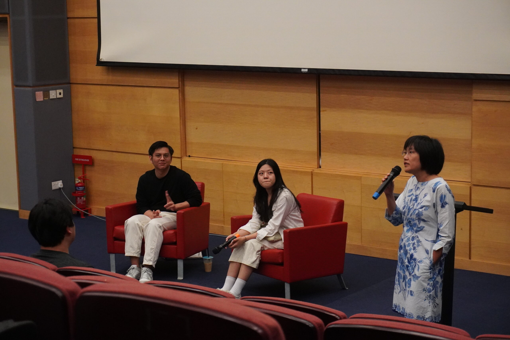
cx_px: 255
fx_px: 1062
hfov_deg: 27.0
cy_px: 170
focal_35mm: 75
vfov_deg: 18.2
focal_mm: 50
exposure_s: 1/40
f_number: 5.6
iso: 4000
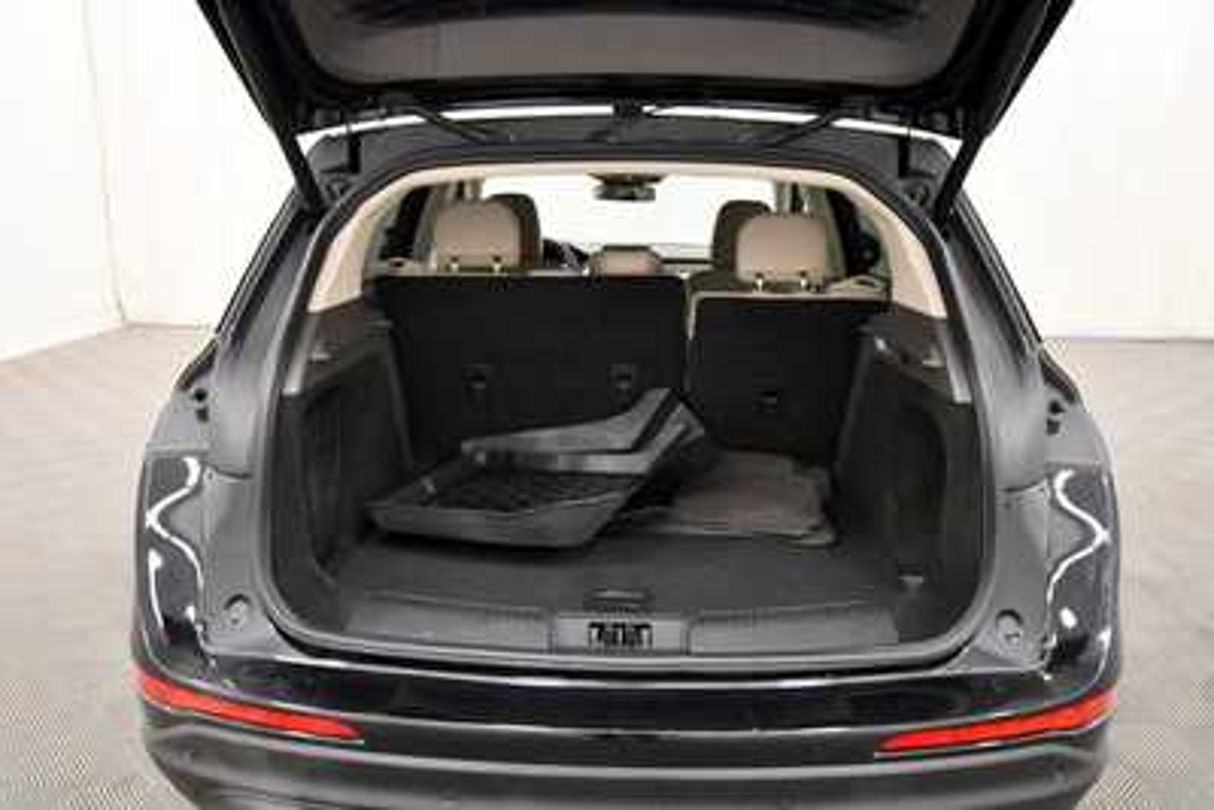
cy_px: 405
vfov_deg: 46.4
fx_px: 945
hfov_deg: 65.5
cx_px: 607
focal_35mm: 28
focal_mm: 19
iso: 2800
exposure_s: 1/125
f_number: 5.6
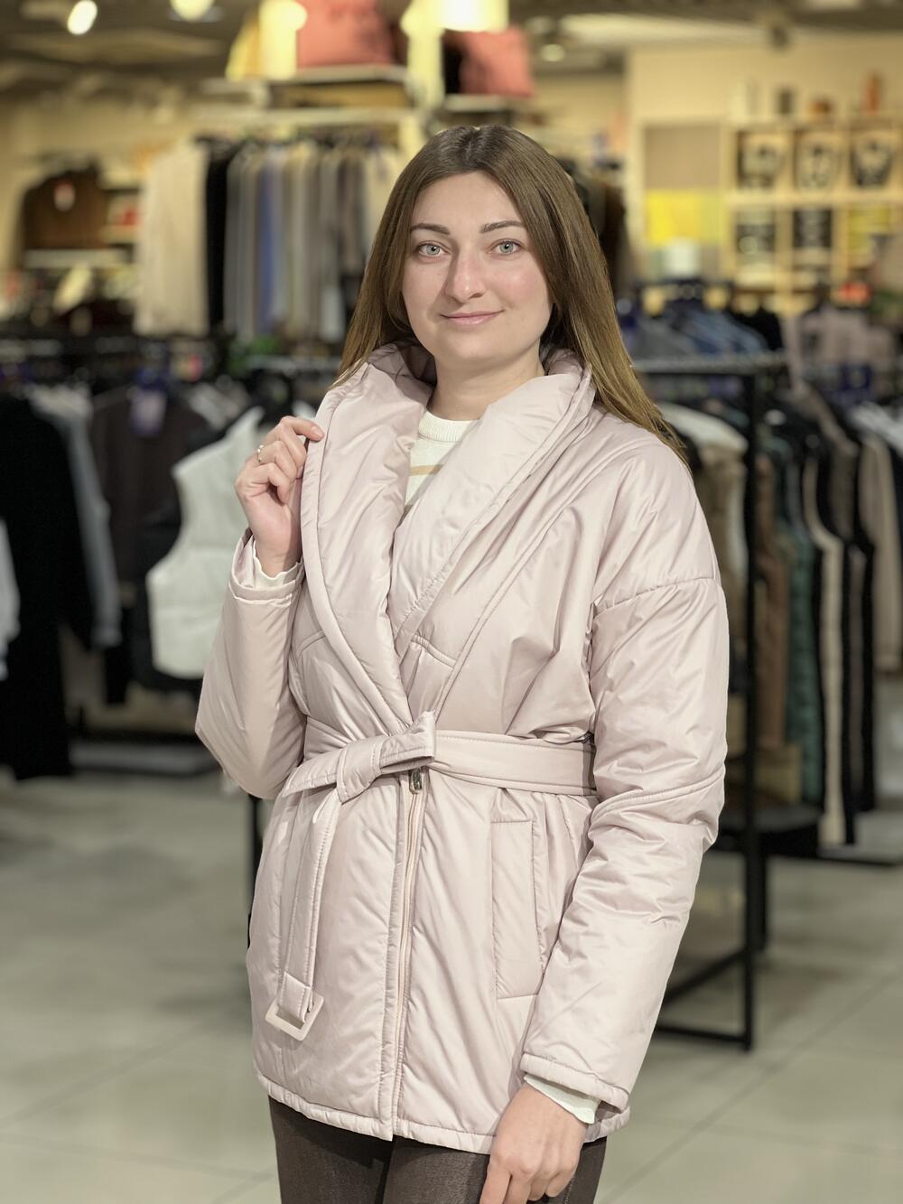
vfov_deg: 25.3
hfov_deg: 19.1
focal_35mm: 77
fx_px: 2678
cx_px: 452
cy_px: 602
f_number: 2.8
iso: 160
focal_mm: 9
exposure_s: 1/50
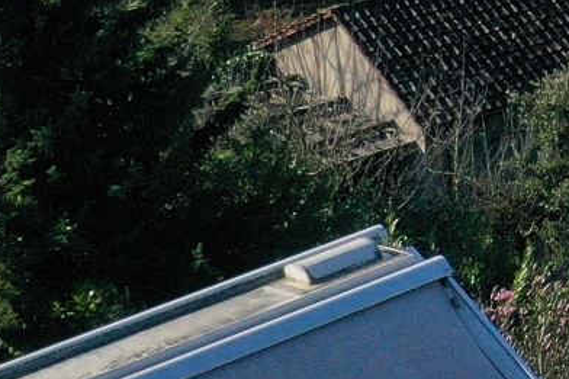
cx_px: 1512
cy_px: -795
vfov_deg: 6.7
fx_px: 2891
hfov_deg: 9.5
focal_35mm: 183
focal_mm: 10.26
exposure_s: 1/800
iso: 200
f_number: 6.3
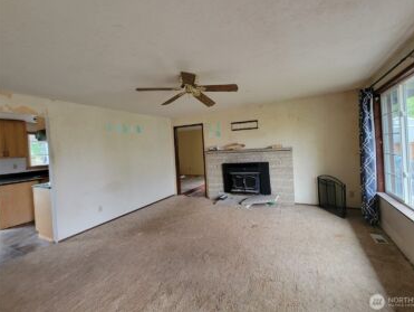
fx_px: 168
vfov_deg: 85.6
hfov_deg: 101.9
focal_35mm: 14
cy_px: 145
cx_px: 219
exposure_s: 1/40
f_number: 2.2
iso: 320
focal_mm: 2.2
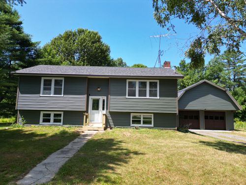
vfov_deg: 56.8
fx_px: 171
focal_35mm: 24
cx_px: 123
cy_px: 92
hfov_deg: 71.6
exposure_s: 1/1250
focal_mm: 6.72
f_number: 1.7
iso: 110
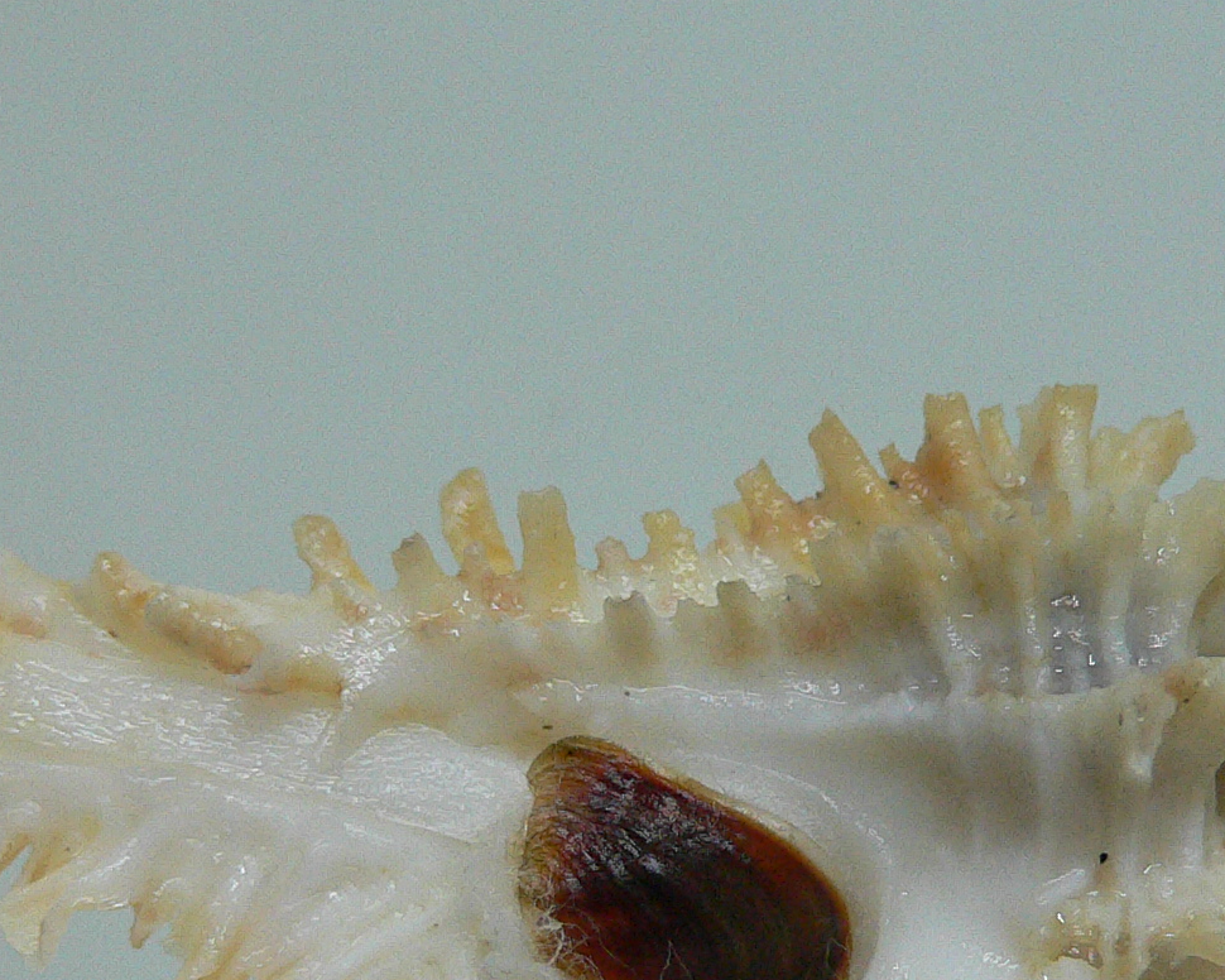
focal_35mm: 71
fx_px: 2574
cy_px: 883
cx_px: 690
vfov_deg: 21.1
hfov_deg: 26.7
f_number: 2.8
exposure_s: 1/60
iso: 200
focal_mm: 4.6
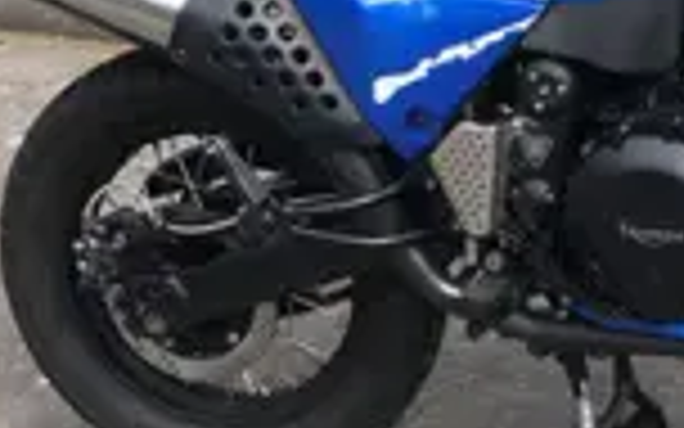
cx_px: 747
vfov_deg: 13.7
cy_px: 14
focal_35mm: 94
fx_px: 1752
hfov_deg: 21.0
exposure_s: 1/457
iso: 20
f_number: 1.8
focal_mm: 3.99
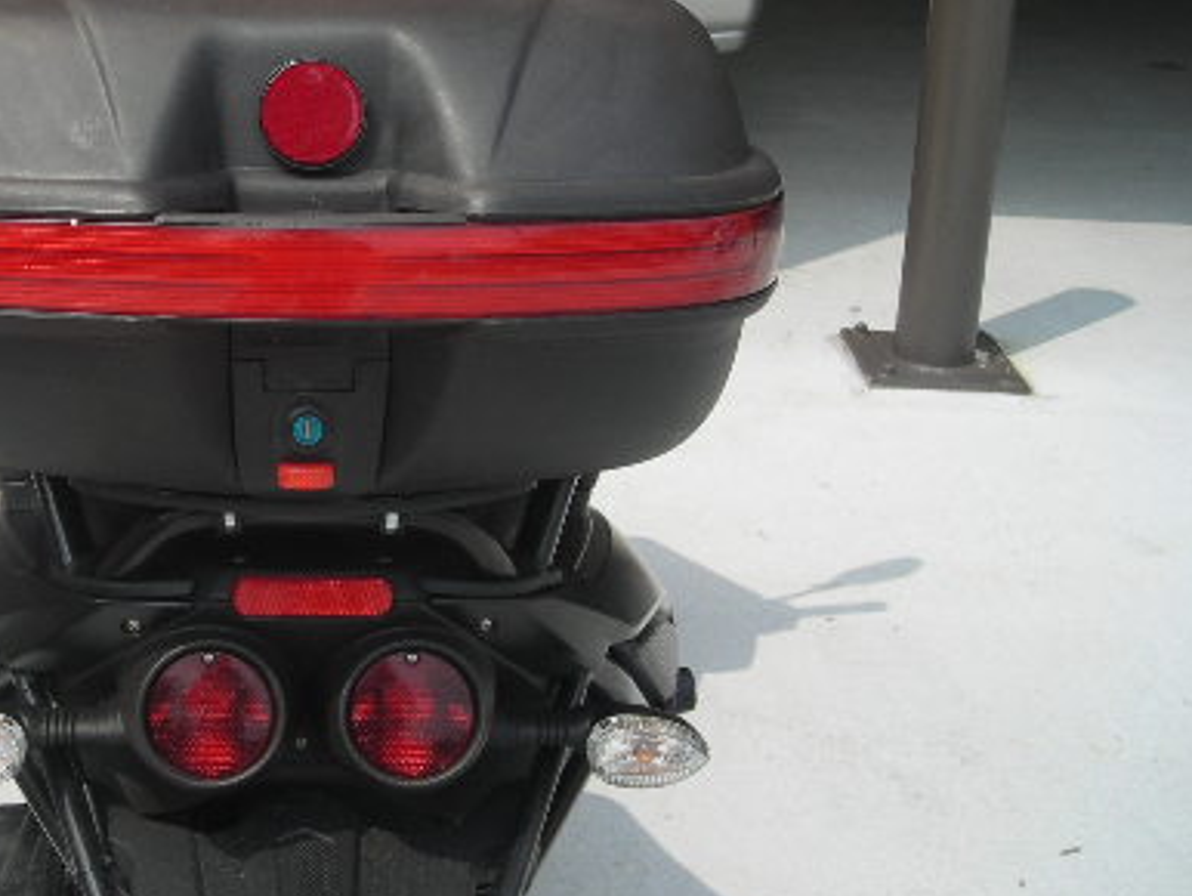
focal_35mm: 63
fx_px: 2171
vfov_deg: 23.2
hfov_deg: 30.1
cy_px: 294
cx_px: 269
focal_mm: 6.3
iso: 50
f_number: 6.4
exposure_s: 1/188
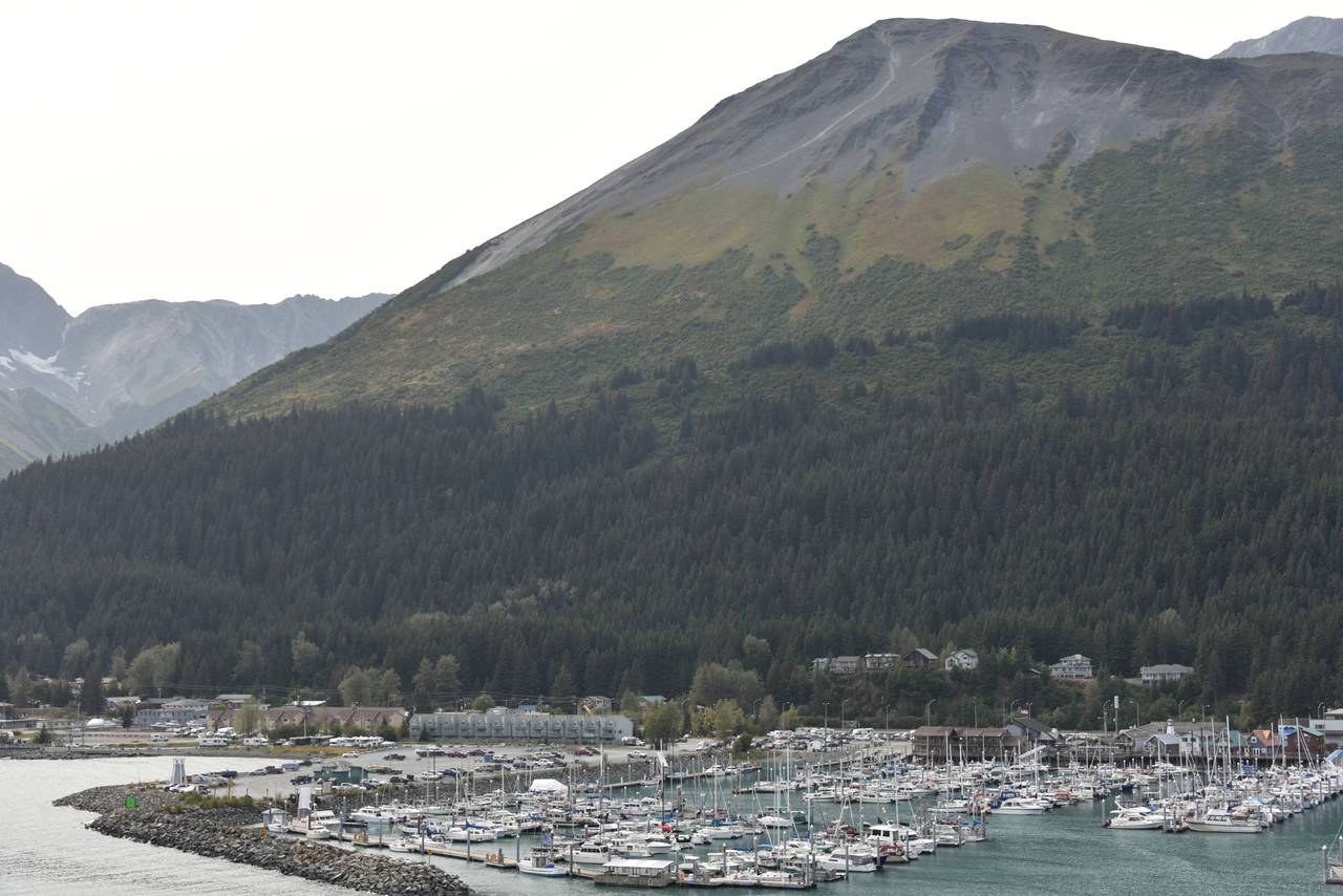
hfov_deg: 39.6
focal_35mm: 50
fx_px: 1866
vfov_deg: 27.0
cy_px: 448
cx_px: 672
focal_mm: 50
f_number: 8
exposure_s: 1/250
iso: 100
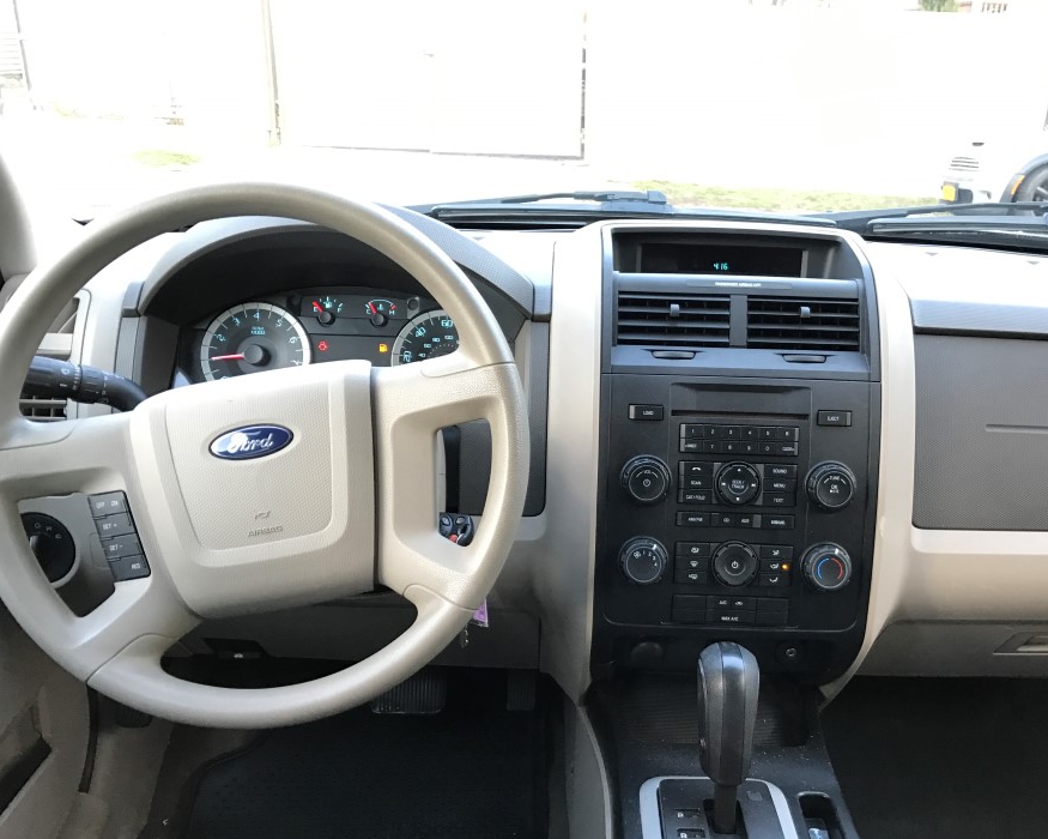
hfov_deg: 55.4
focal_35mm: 32
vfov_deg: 45.8
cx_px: 610
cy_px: 452
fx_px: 993
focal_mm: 3.99
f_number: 1.8
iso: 40
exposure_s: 1/30
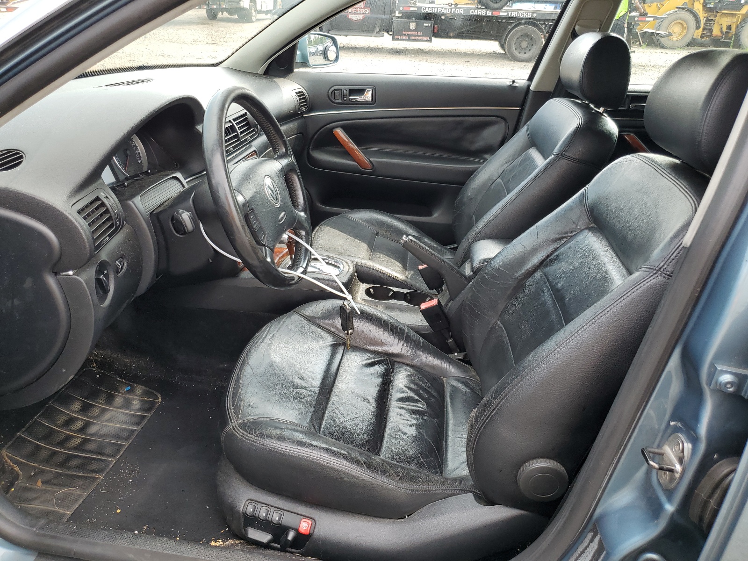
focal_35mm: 26
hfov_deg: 67.3
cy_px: 280
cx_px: 374
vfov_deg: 53.1
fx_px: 562
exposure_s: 1/312
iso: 50
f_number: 1.5
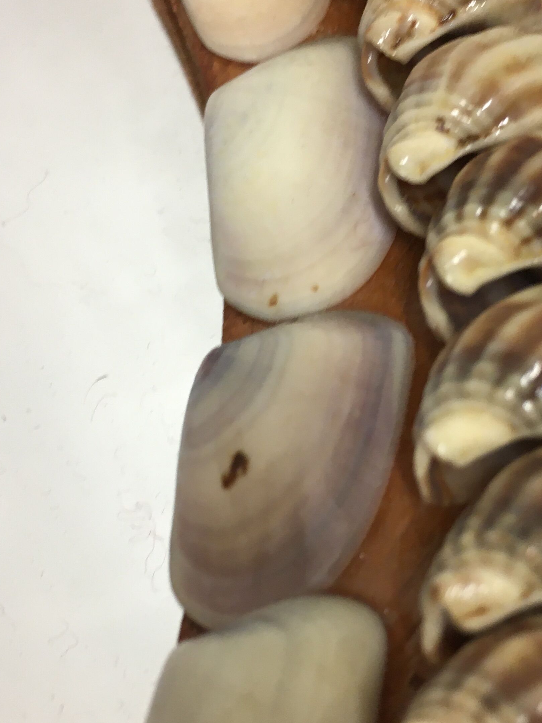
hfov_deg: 26.9
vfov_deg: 35.5
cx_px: 361
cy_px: 372
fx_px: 1127
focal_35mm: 54
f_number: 2.2
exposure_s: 1/33
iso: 64
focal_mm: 4.15
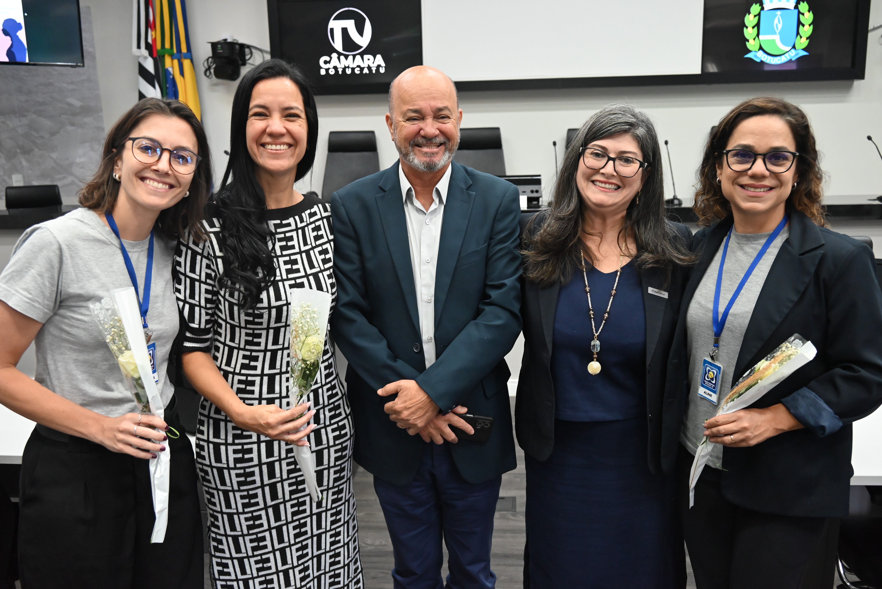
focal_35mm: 31
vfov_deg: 42.4
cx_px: 441
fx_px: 760
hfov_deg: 60.3
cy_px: 294
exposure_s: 1/125
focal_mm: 31
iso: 3200
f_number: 4.5
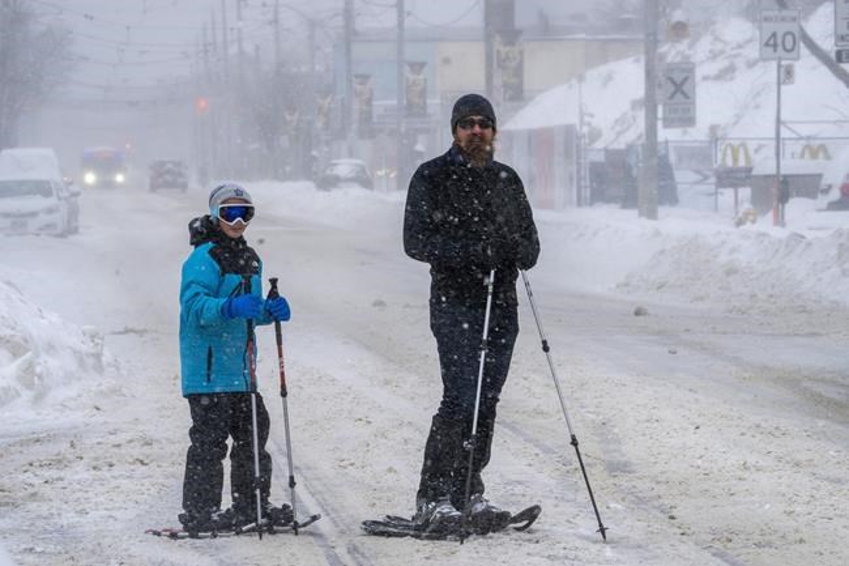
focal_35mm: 200
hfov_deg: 10.3
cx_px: 424
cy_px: 283
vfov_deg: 6.9
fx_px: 4715
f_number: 14
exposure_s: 1/500
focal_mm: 200
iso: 1600
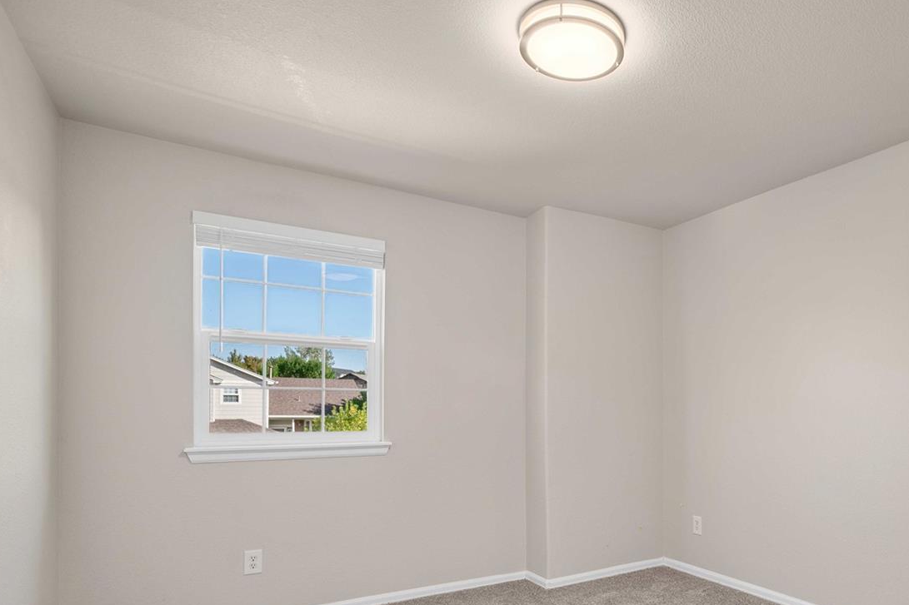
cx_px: 642
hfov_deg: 74.8
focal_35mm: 22
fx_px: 555
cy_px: 407
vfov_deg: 55.9
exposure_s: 1/1.67
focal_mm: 15
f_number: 9
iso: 100
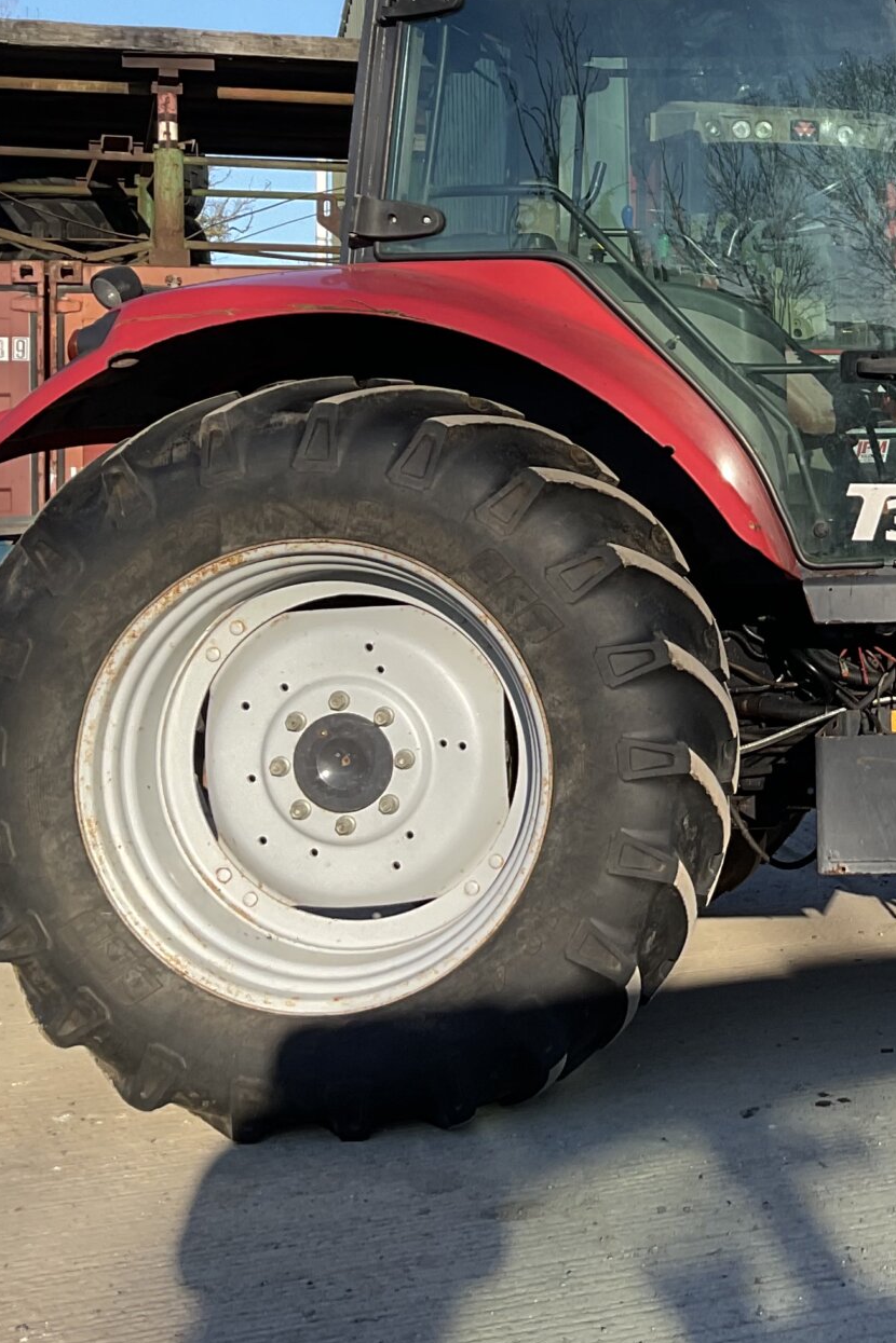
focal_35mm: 62
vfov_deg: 32.0
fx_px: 2314
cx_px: 1116
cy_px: 407
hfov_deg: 20.3
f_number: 1.8
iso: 16
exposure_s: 1/759
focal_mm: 3
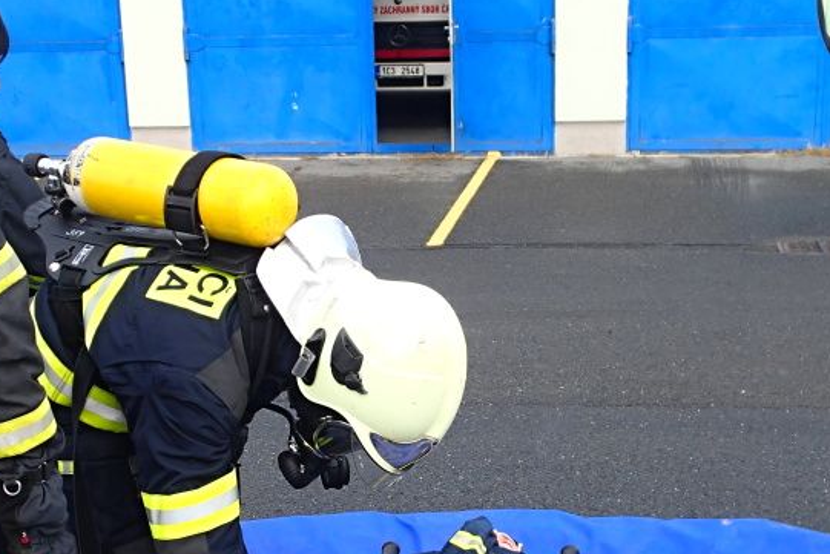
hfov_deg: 31.9
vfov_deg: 21.3
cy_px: 457
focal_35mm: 63
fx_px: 1453
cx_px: 394
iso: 100
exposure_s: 1/200
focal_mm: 5.87
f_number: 3.2
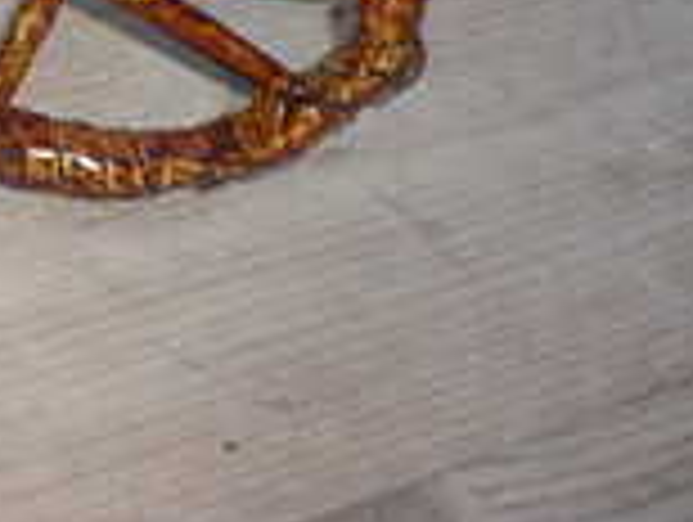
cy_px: -398
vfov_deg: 11.1
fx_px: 2506
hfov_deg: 14.4
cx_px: -418
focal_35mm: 125
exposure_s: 1/30
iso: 100
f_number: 2.8
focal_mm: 5.8
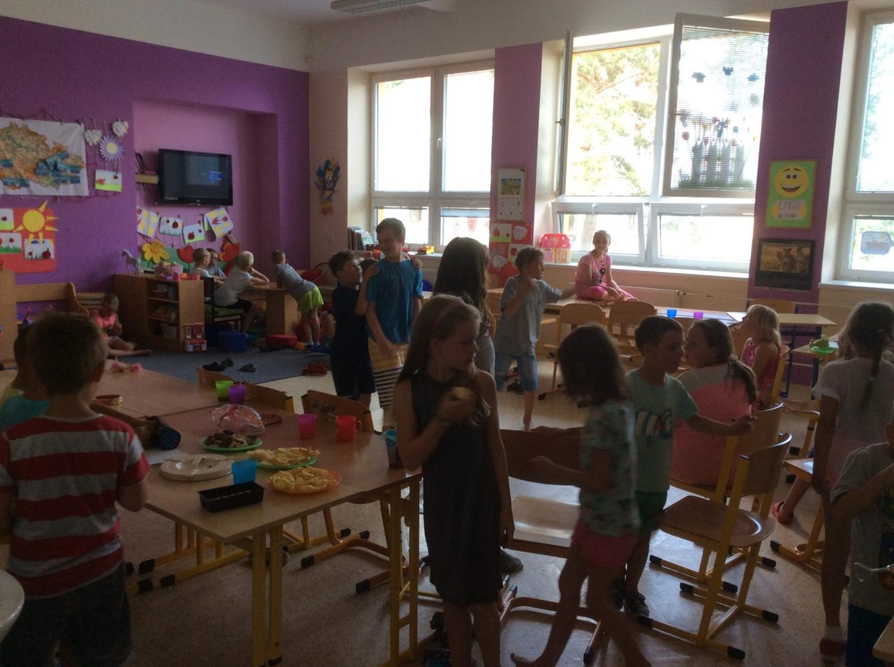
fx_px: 825
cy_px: 334
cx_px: 447
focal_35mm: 32
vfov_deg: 44.0
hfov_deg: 56.9
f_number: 2.4
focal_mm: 3.3
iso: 40
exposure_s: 1/33
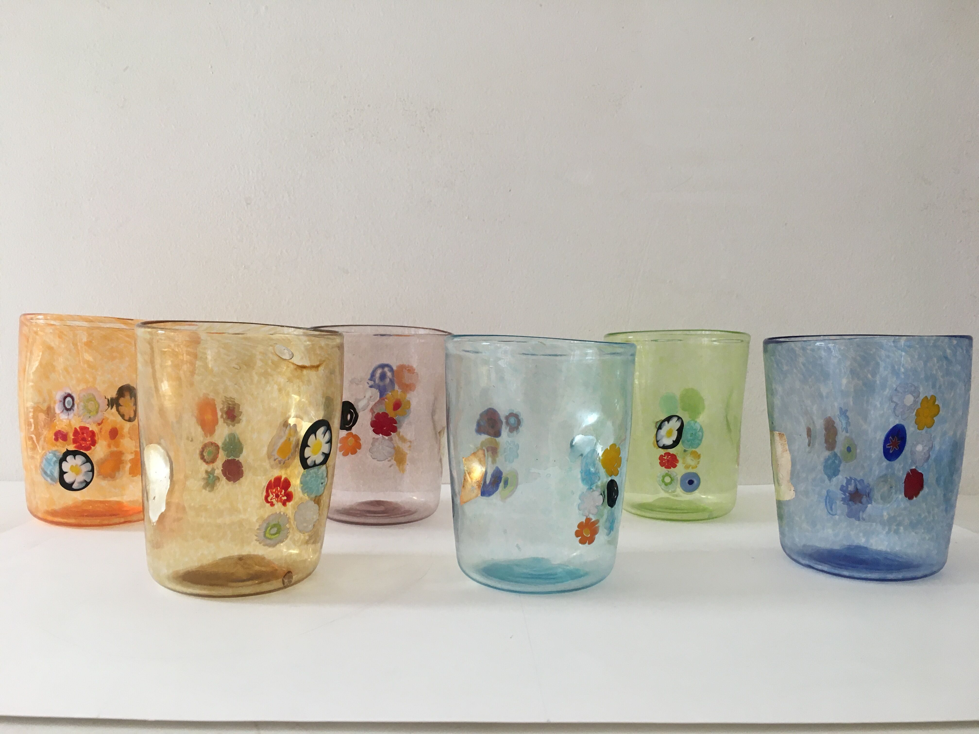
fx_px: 820
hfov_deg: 61.7
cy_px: 367
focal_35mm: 29
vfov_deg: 48.2
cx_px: 490
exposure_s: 1/33
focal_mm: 4.15
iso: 40
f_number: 2.2
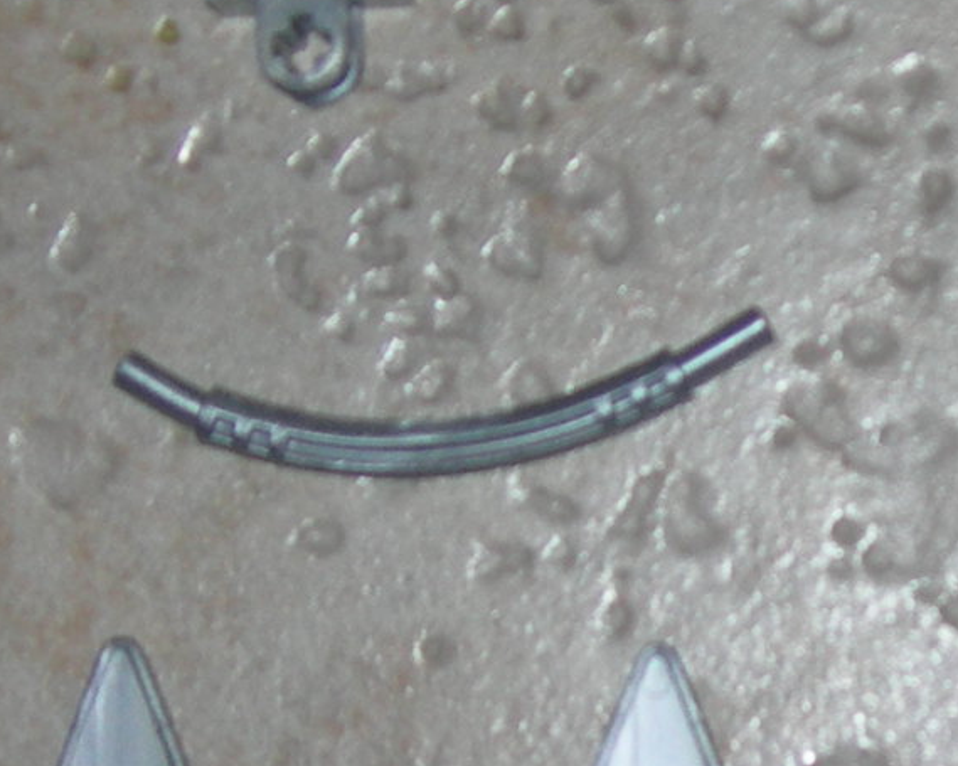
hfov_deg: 11.1
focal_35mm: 169
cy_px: 601
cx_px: 1234
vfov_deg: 9.1
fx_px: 4791
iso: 50
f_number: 2.8
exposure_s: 1/60.1
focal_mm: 7.8
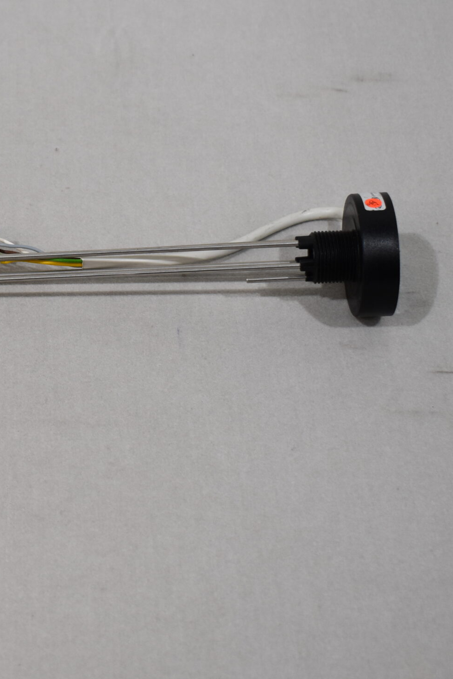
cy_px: 291
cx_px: 16
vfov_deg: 22.9
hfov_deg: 15.1
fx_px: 1680
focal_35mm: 89
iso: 400
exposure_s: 1/125
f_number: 5.6
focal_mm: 34
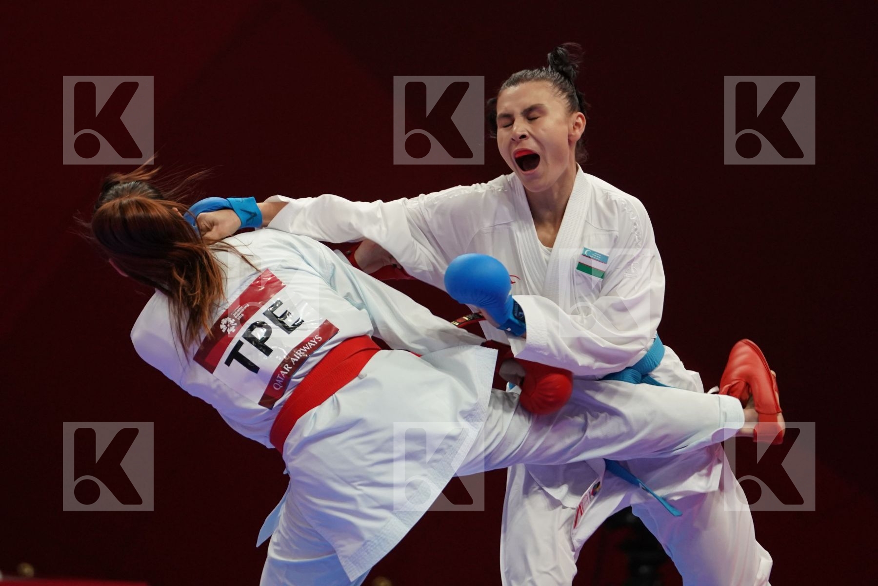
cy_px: 293
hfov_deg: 5.2
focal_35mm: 397
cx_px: 439
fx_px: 9682
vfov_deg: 3.5
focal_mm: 265
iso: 2500
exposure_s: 1/1000
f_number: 4
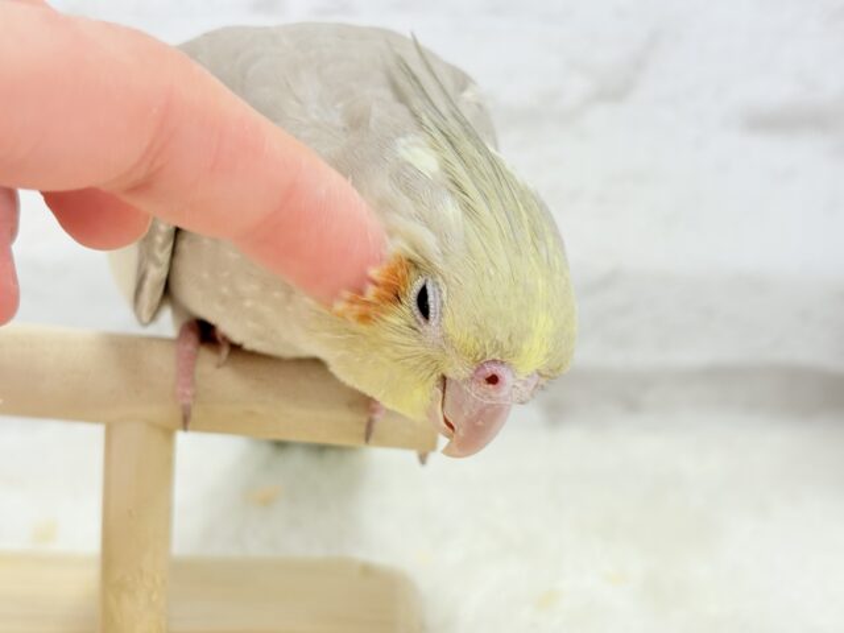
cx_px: 422
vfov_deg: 28.0
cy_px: 316
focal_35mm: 52
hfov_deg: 36.8
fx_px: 1268
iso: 50
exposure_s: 1/50
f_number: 1.6
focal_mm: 5.96
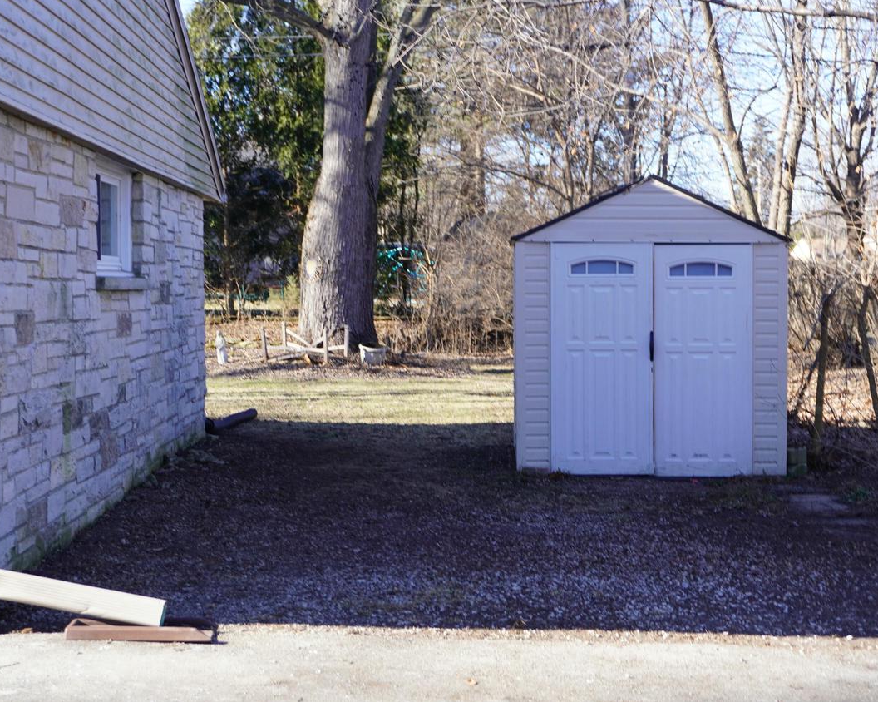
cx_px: 483
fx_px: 1729
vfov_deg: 22.9
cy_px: 350
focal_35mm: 67
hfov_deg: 28.5
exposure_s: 1/90
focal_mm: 39
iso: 100
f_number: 5.6
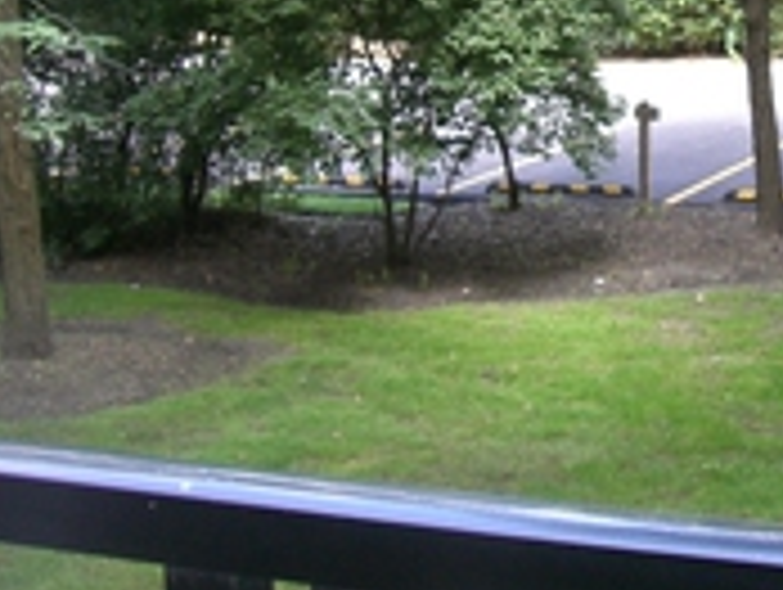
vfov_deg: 14.9
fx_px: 2220
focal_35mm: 98
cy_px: -9
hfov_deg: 19.5
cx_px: 774
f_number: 2.7
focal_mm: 6.2
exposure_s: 1/100
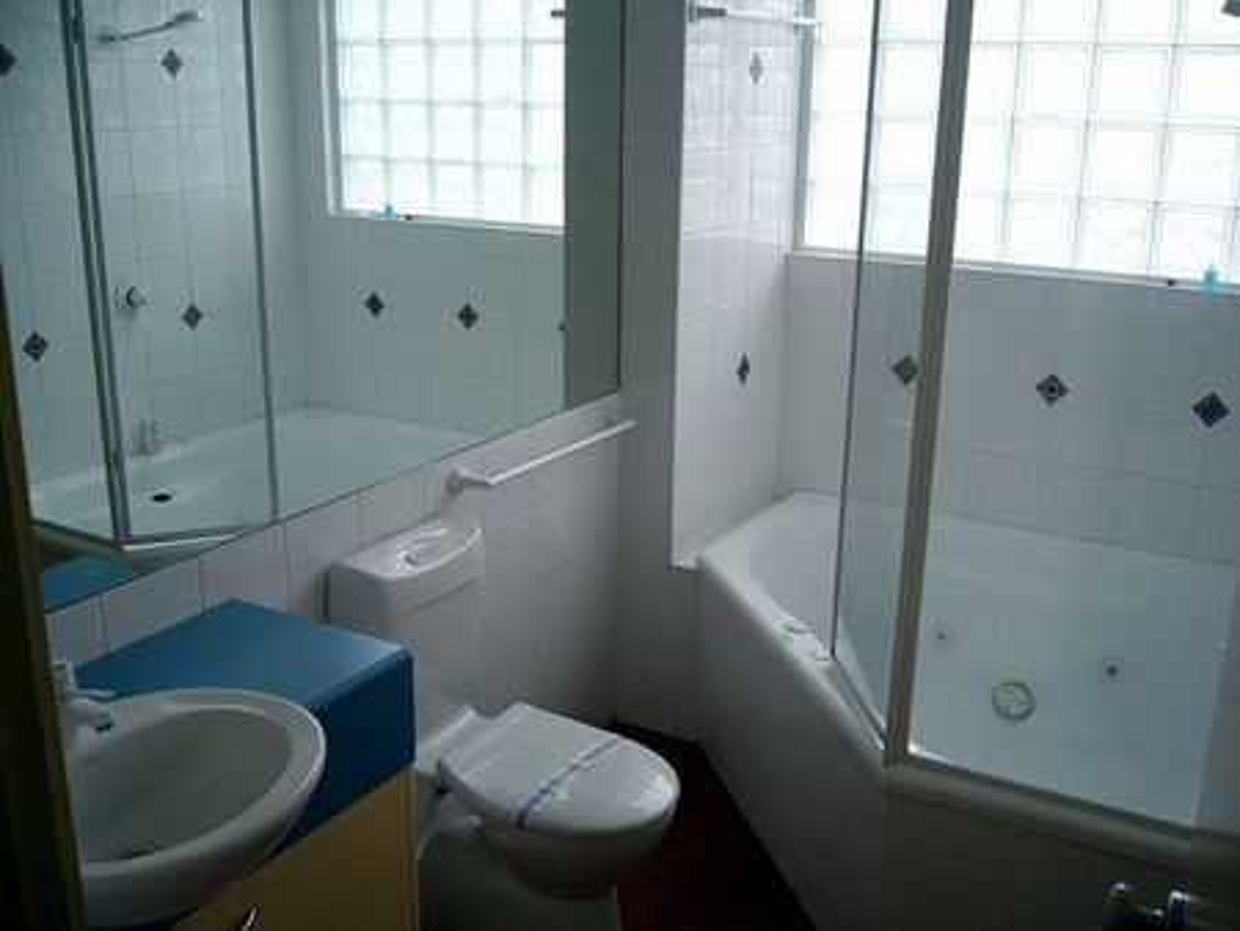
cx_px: 620
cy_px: 466
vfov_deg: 40.7
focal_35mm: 35
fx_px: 1254
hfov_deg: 52.6
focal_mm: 5.8
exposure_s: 1/60
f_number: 2.8
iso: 100
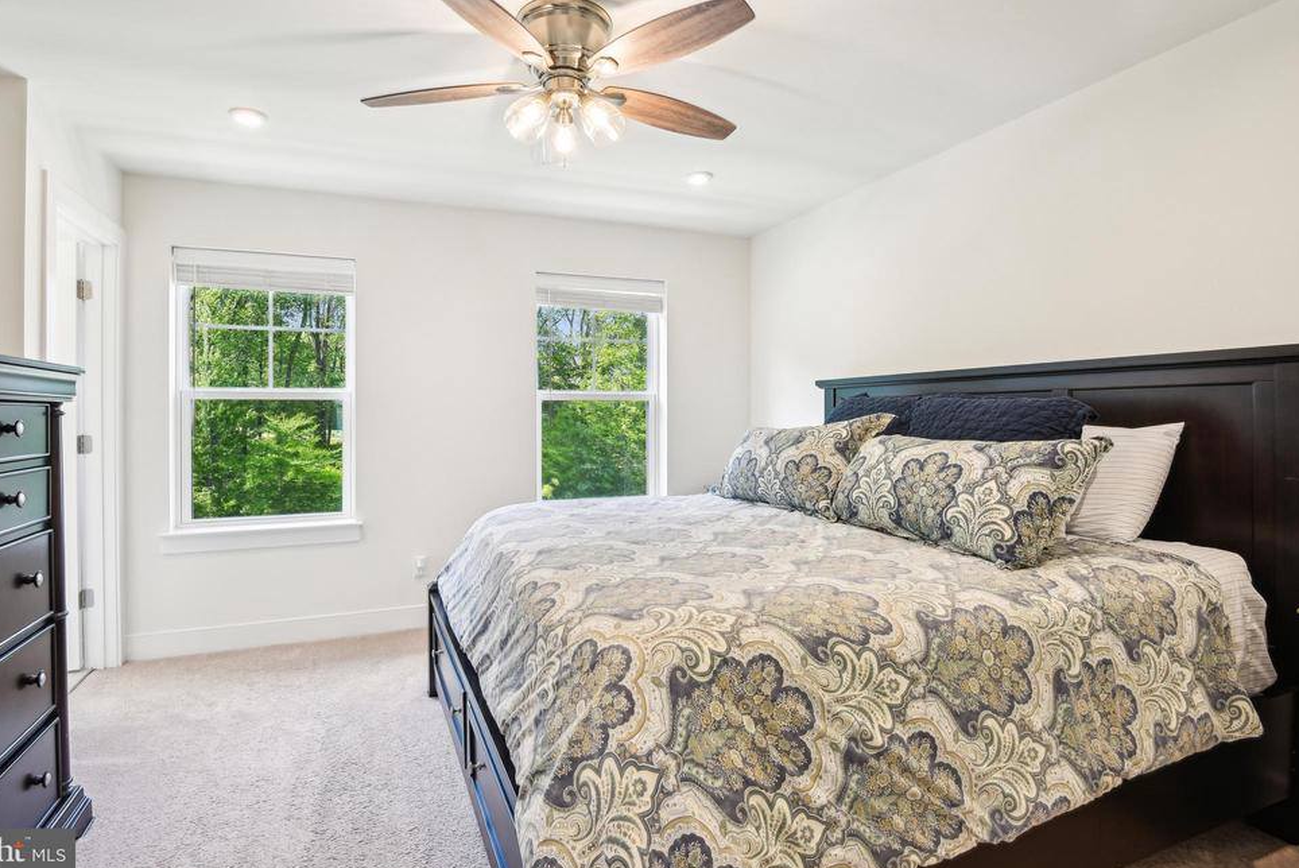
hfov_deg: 93.2
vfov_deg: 70.5
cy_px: 416
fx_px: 614
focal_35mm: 17
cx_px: 616
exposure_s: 1/30
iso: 400
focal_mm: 16
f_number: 8
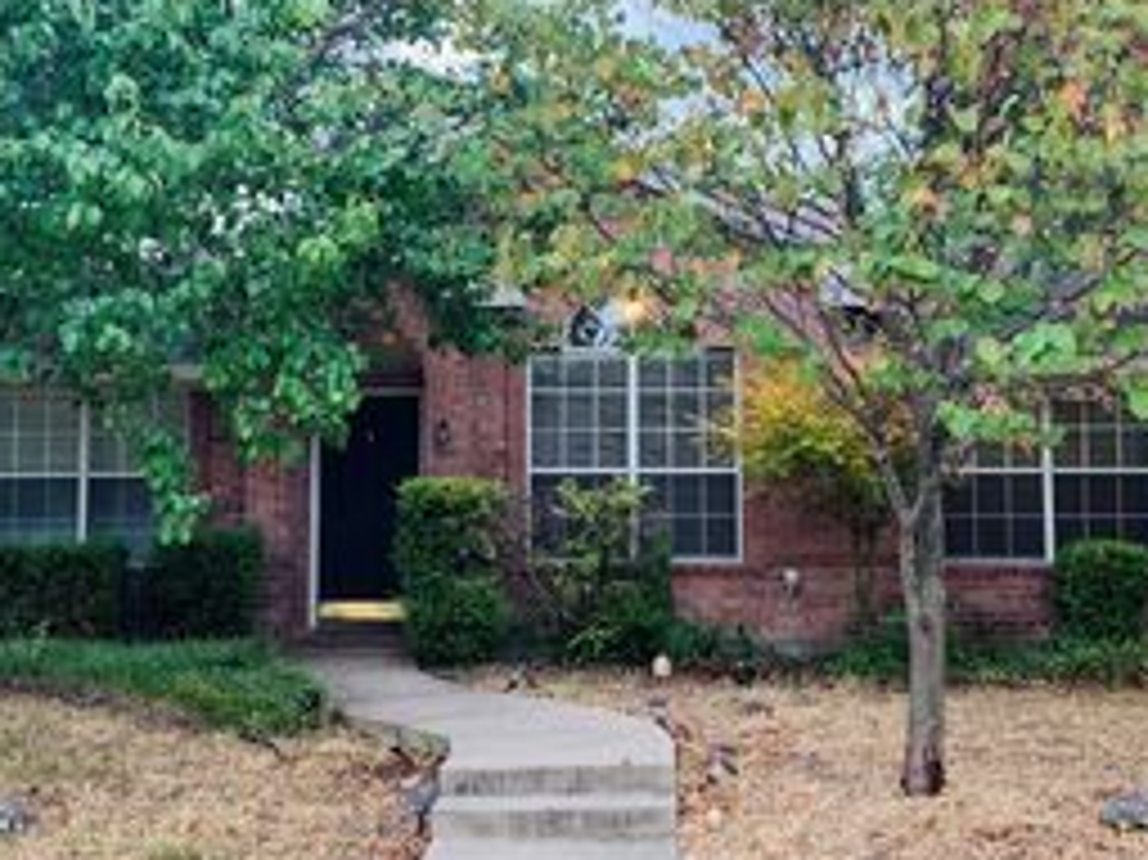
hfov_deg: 37.5
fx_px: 1691
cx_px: 572
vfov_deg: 28.5
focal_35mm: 51
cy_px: 385
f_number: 1.8
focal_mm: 4.25
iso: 50
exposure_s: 1/121
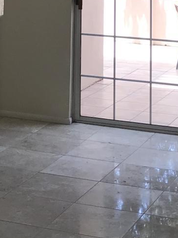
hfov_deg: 12.9
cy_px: -119
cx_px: 58
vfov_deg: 15.7
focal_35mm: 115
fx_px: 789
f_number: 1.8
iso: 20
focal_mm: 3.99
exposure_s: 1/123
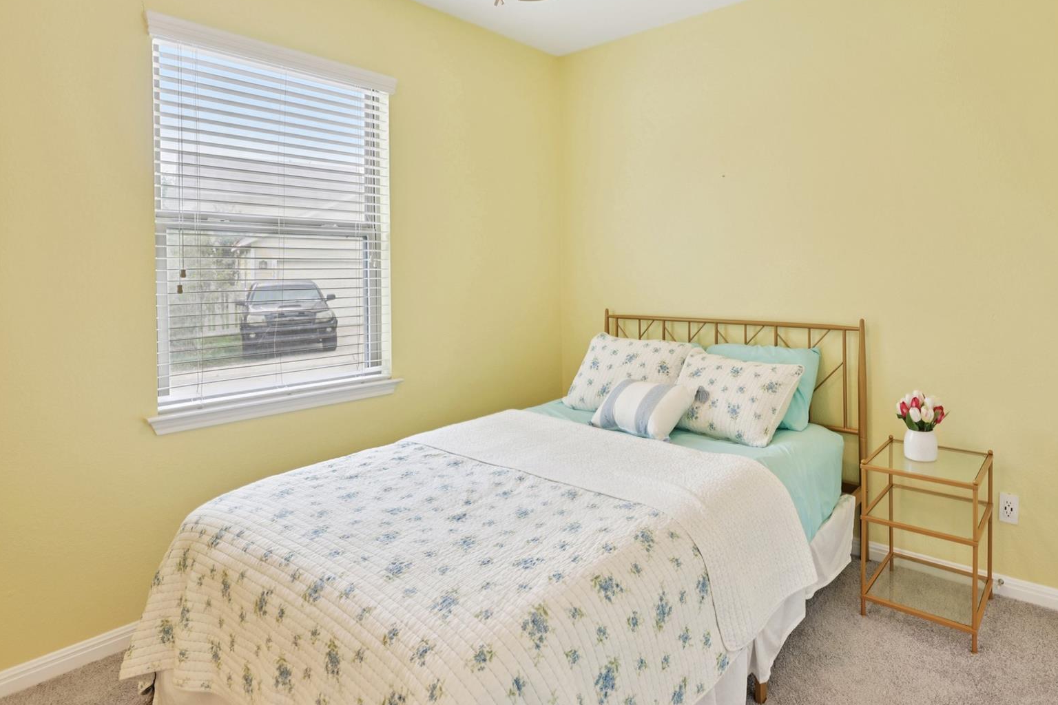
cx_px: 692
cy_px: 273
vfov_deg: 61.3
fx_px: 588
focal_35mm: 20
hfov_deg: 81.6
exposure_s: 1/20
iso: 100
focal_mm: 15
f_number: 6.7
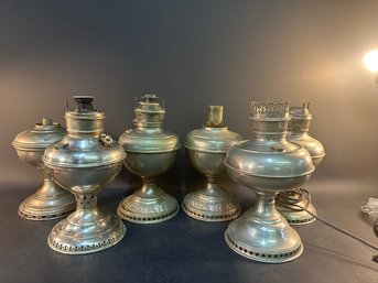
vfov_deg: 56.8
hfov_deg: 71.6
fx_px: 262
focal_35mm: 24
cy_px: 142
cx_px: 189
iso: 320
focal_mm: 6.86
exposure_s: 1/60
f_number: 1.78
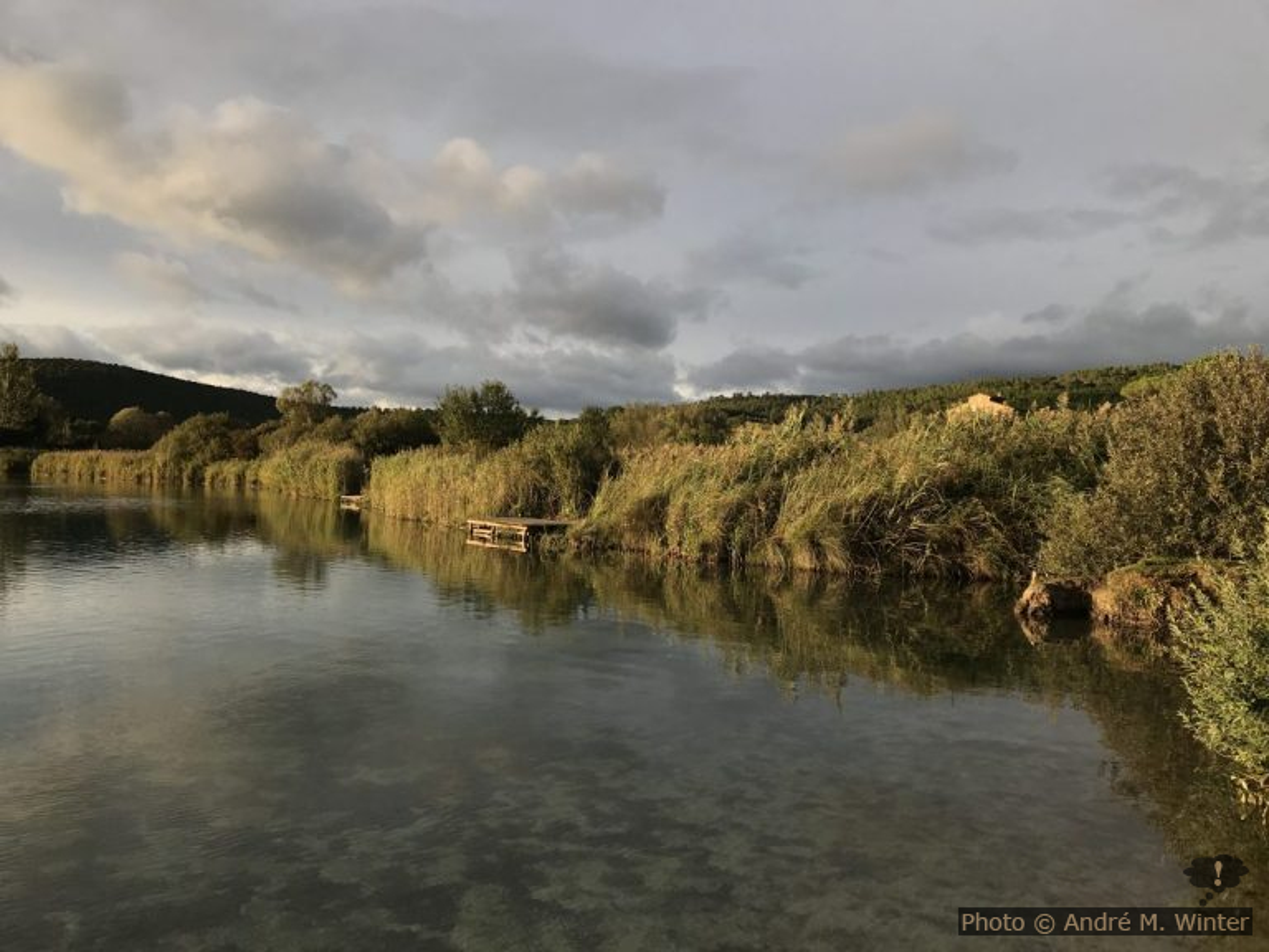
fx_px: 1026
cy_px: 476
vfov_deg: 49.7
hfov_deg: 63.4
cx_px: 634
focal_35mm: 28
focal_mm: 4
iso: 20
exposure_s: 1/407
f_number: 1.8
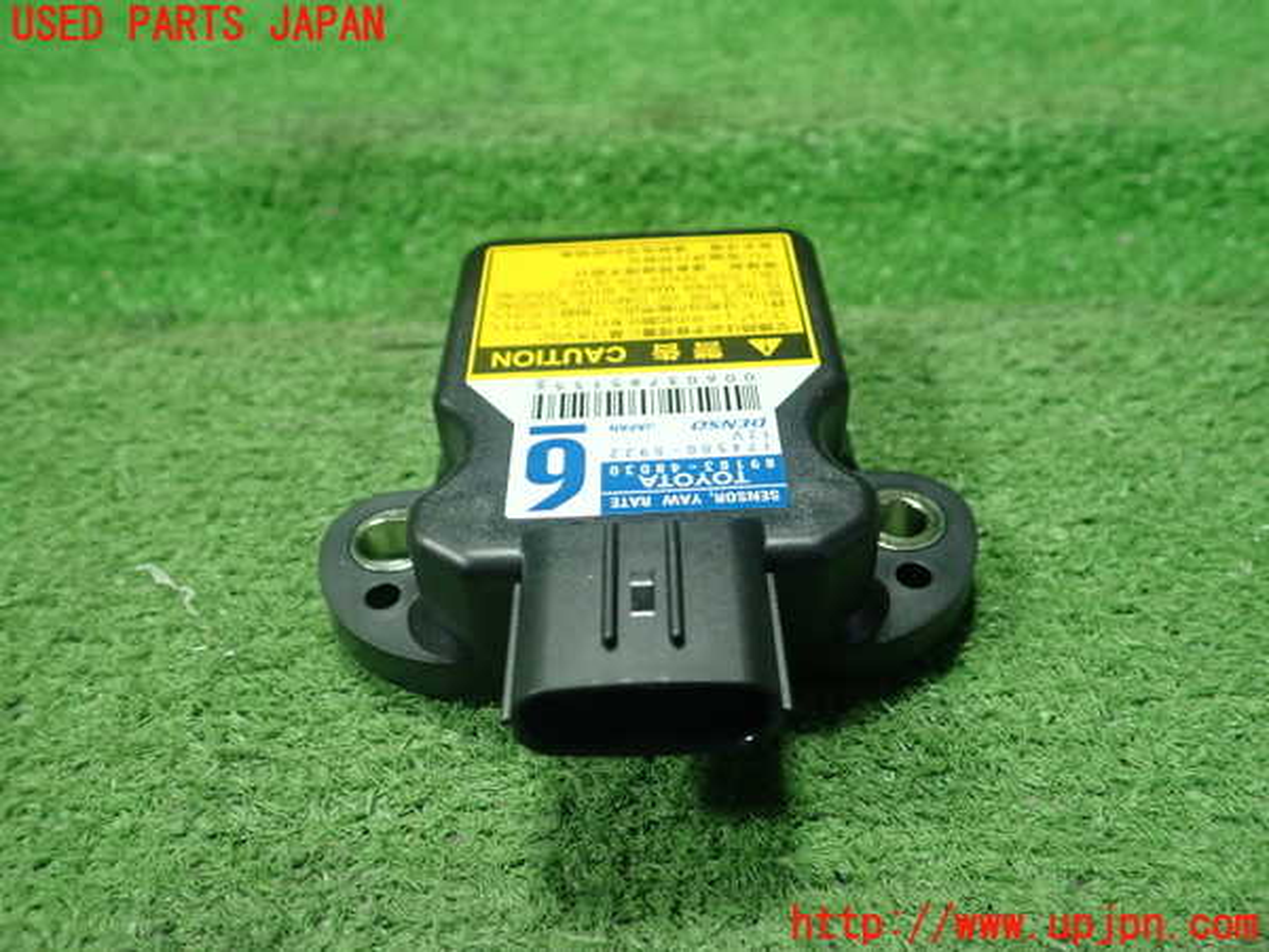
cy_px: 476
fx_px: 1100
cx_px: 634
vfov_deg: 46.8
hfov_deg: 60.0
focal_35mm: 30
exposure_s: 1/125
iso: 400
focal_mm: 5.5
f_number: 2.3
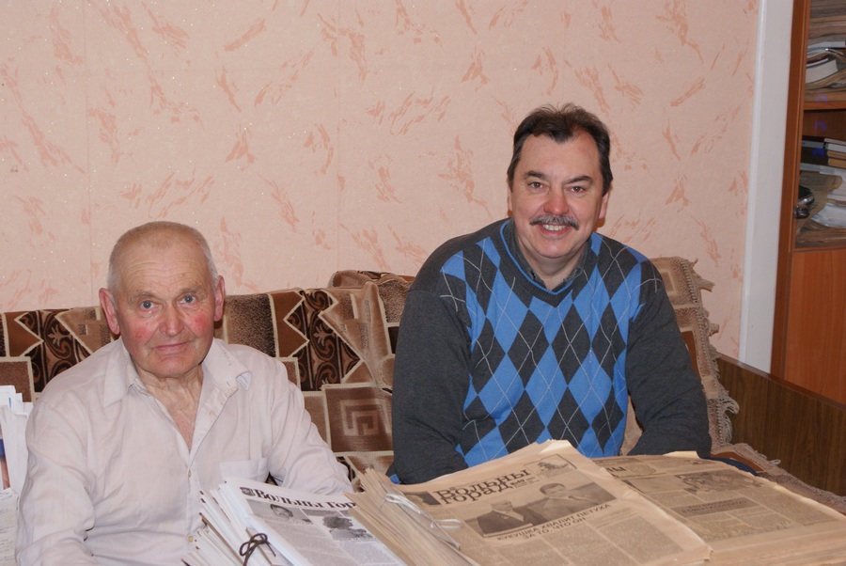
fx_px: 1764
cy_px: 283
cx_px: 423
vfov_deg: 18.2
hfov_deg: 27.0
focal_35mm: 75
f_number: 5.6
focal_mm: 50
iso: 400
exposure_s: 1/80
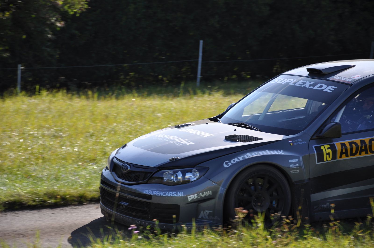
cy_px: 124
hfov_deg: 13.1
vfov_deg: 8.7
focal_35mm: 158
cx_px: 187
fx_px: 1634
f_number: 6.3
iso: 200
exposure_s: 1/640
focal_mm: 105
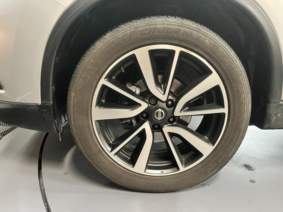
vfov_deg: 53.1
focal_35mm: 26
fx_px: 213
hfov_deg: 67.3
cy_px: 106
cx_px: 142
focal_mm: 5.1
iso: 800
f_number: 1.6
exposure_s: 1/25
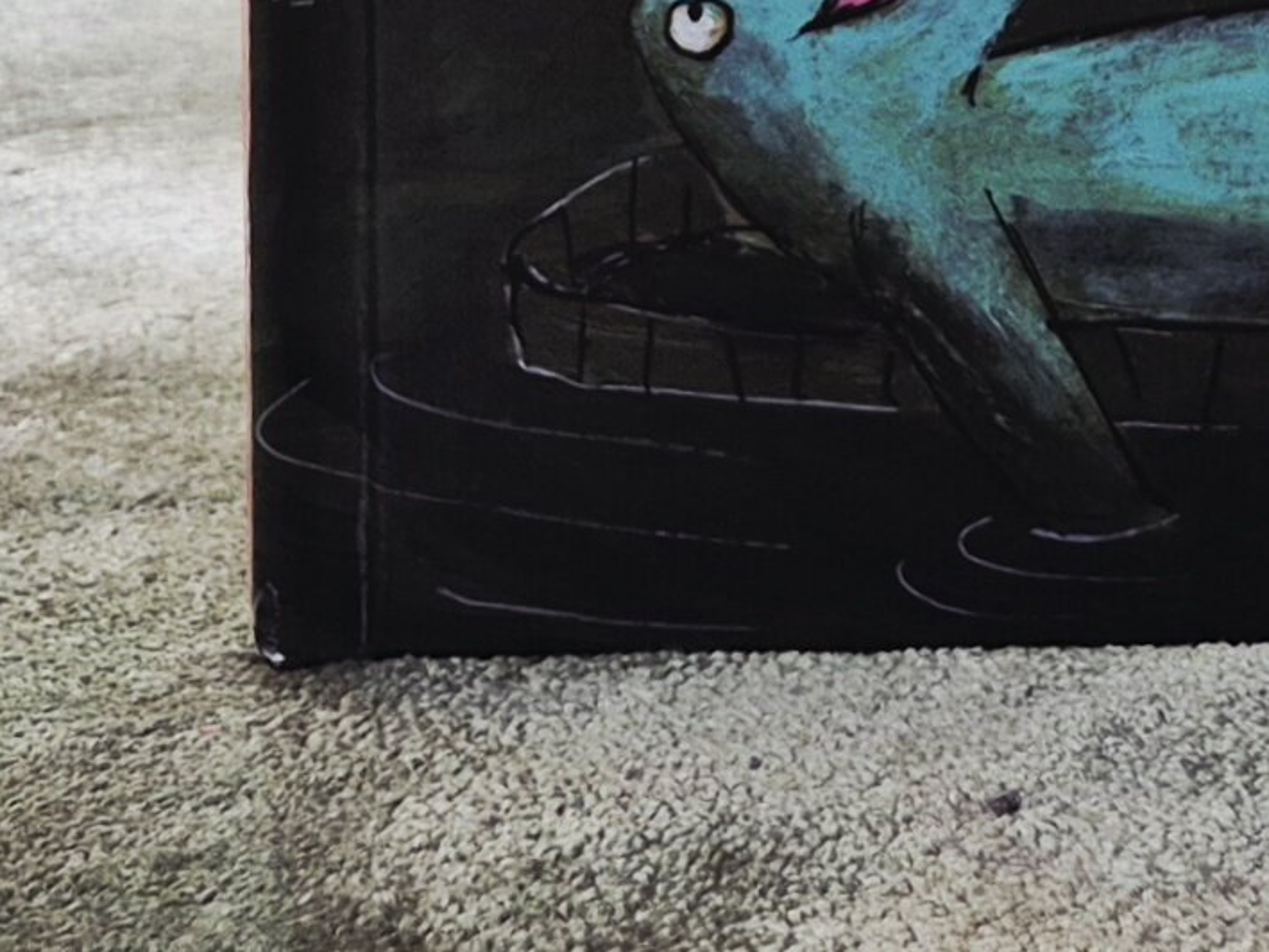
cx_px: 1733
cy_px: -1500
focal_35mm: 120
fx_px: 4400
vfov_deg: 10.3
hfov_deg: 15.5
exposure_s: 1/120
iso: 125
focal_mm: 5.4
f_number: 1.8
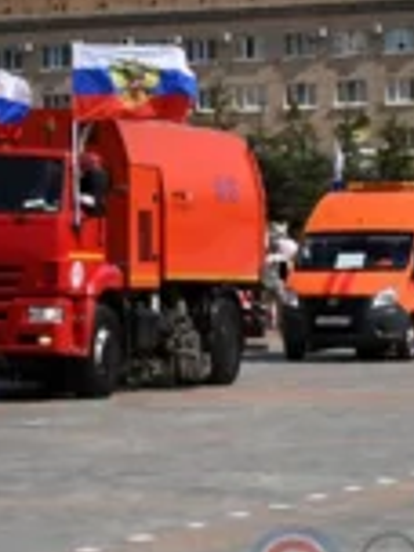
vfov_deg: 10.0
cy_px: 151
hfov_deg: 7.5
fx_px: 3157
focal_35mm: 198
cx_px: 182
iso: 500
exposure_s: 1/6400
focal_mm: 52
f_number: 5
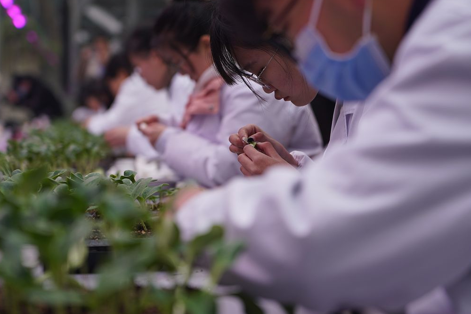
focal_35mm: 126
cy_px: 146
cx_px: 217
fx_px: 1649
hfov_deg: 16.3
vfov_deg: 10.9
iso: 160
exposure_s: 1/200
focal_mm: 105
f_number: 4
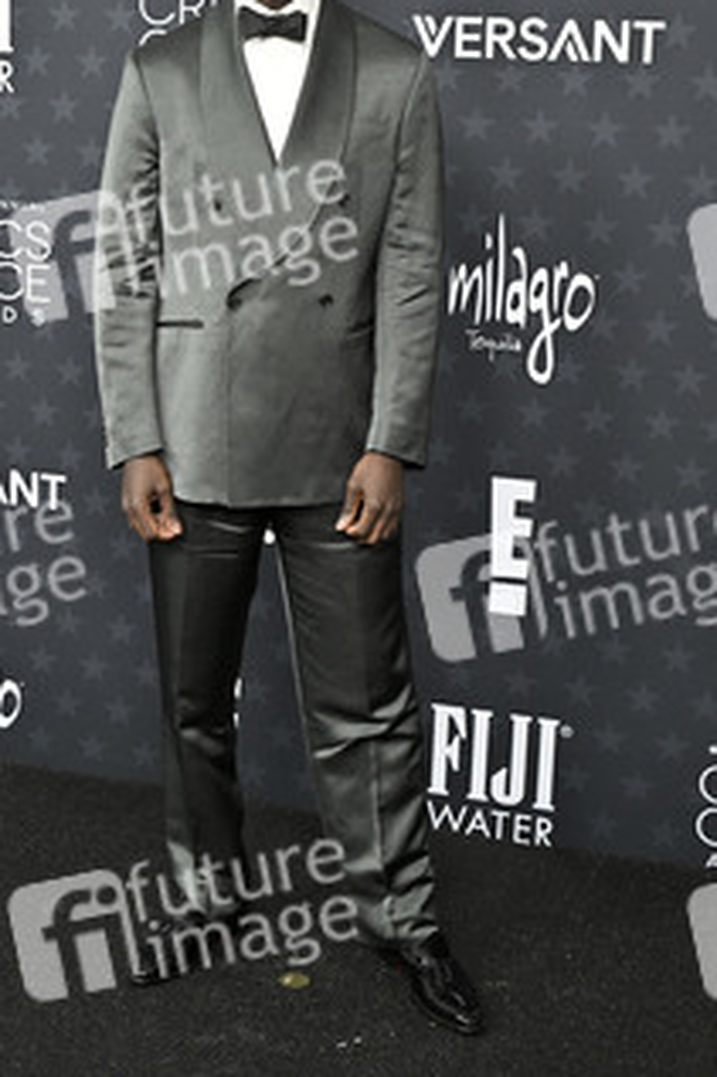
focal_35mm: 48
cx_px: 282
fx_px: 1435
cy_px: 411
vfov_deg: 40.9
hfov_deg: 28.0
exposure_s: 1/320
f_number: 5
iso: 1250
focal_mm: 38
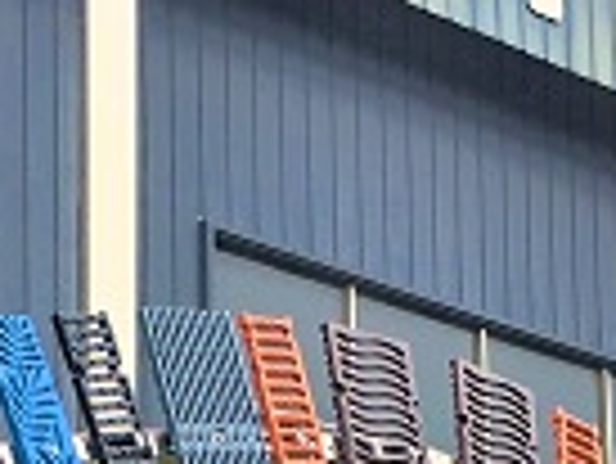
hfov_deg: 11.6
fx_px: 3010
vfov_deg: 8.4
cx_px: 90
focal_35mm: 169
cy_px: 874
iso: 25
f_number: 2.2
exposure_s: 1/785
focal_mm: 4.15
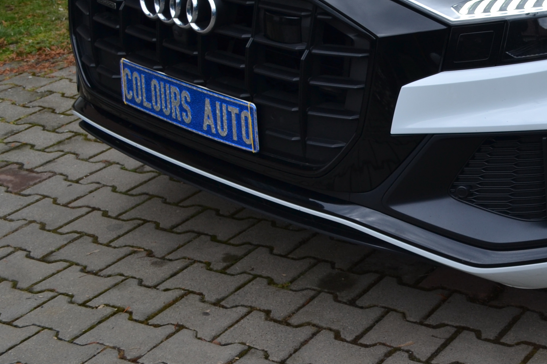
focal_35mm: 76
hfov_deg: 25.0
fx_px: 1155
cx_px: 588
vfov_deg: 17.3
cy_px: -40
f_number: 6.3
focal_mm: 22
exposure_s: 1/160
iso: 100
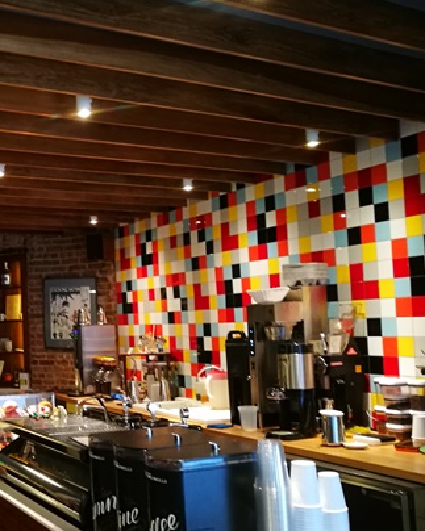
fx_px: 739
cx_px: 13
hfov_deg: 30.1
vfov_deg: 39.5
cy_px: 296
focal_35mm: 47
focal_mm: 4.5
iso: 320
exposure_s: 1/25
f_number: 2.2
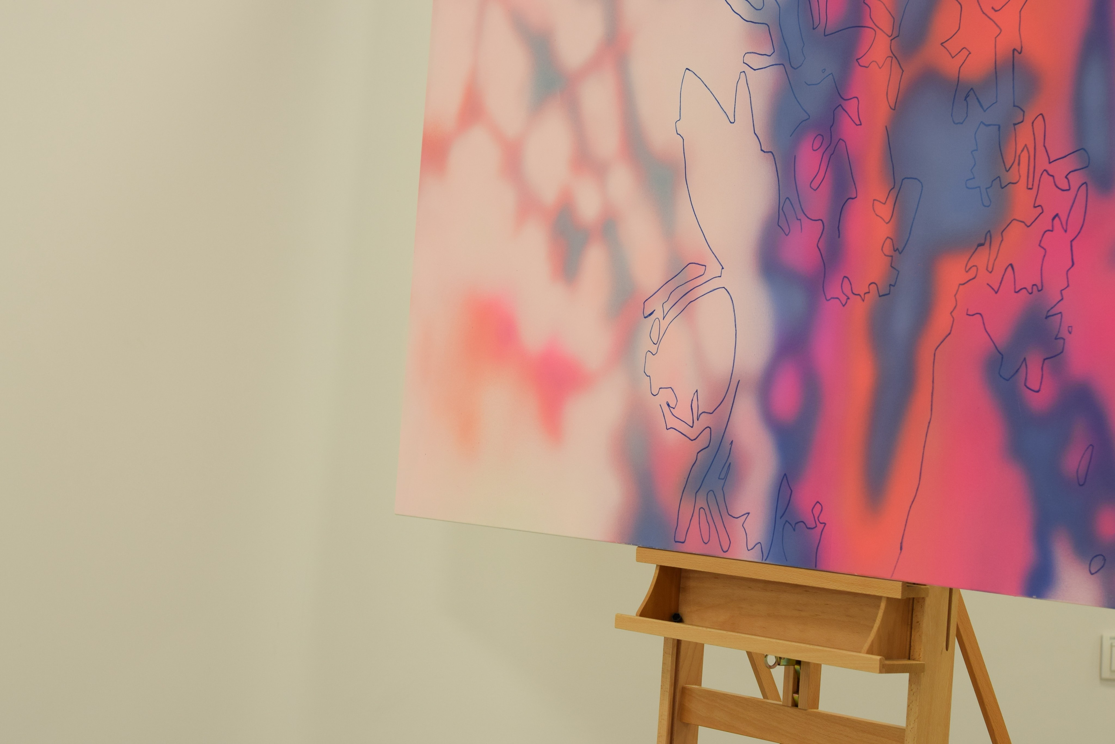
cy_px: 372
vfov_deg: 18.2
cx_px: 558
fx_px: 2323
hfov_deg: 27.0
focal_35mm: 75
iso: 400
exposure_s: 1/80
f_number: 4.5
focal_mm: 50
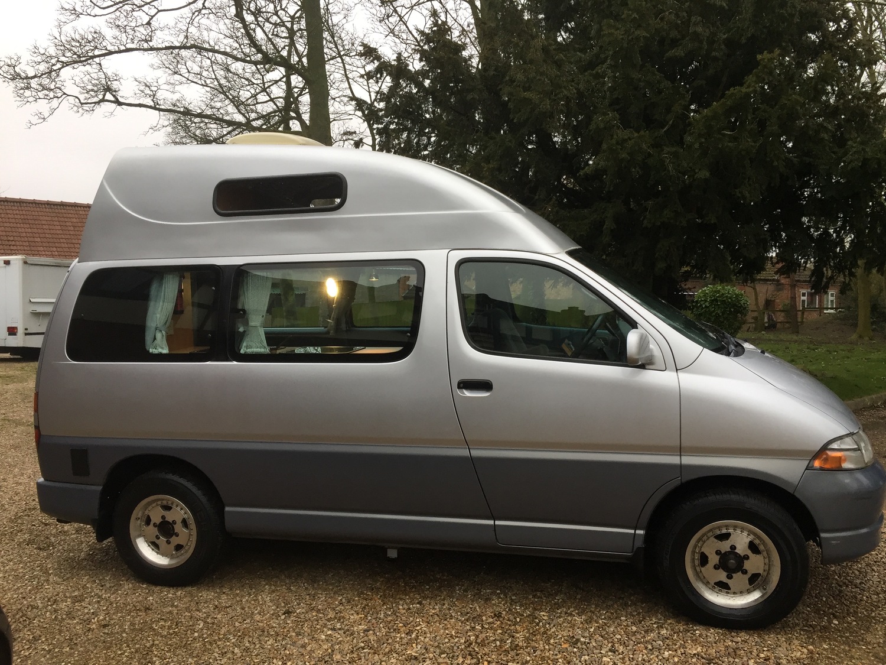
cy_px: 332
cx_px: 443
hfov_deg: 61.7
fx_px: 742
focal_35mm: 29
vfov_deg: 48.2
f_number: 2.2
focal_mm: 4.15
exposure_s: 1/33
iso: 32
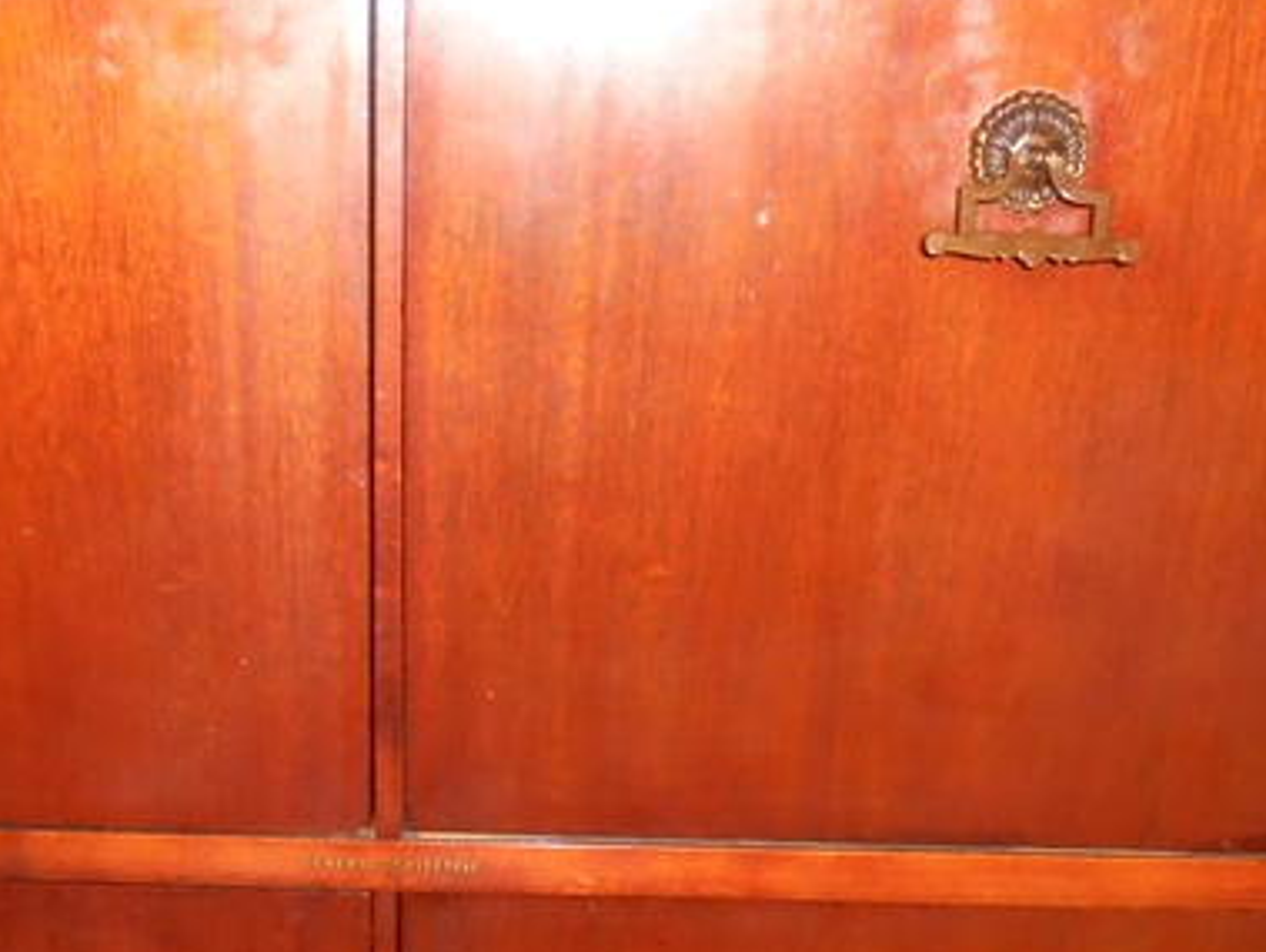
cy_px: 765
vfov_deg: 27.0
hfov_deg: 35.5
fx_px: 1940
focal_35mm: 53
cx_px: 346
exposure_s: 1/30
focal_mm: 4.6
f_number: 3.5
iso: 400
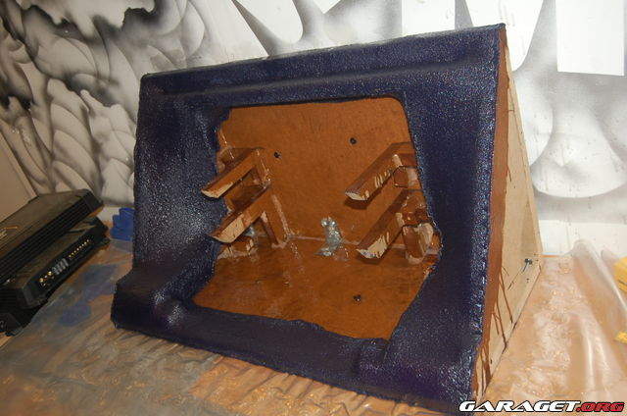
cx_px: 314
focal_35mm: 34
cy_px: 208
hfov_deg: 55.2
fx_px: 600
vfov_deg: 38.2
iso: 400
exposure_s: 1/60
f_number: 3.8
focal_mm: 23
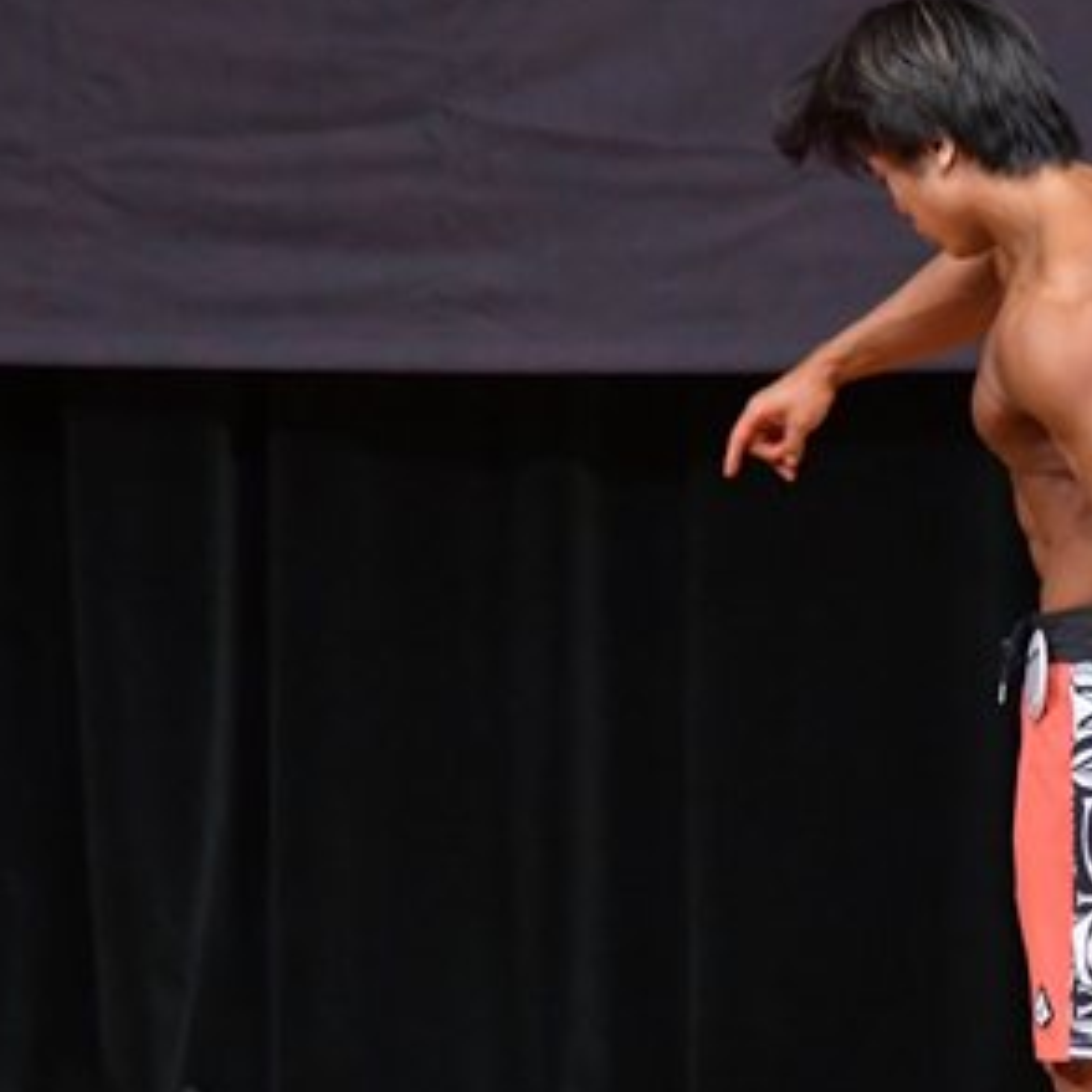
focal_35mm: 641
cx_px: 1168
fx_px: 22878
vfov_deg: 2.7
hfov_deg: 2.7
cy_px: 757
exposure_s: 1/400
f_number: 5.6
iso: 5000
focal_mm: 190
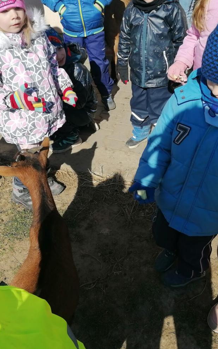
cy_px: 172
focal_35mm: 39
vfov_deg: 50.4
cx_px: 112
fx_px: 371
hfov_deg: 32.8
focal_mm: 4.75
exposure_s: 1/1692
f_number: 1.8
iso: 50
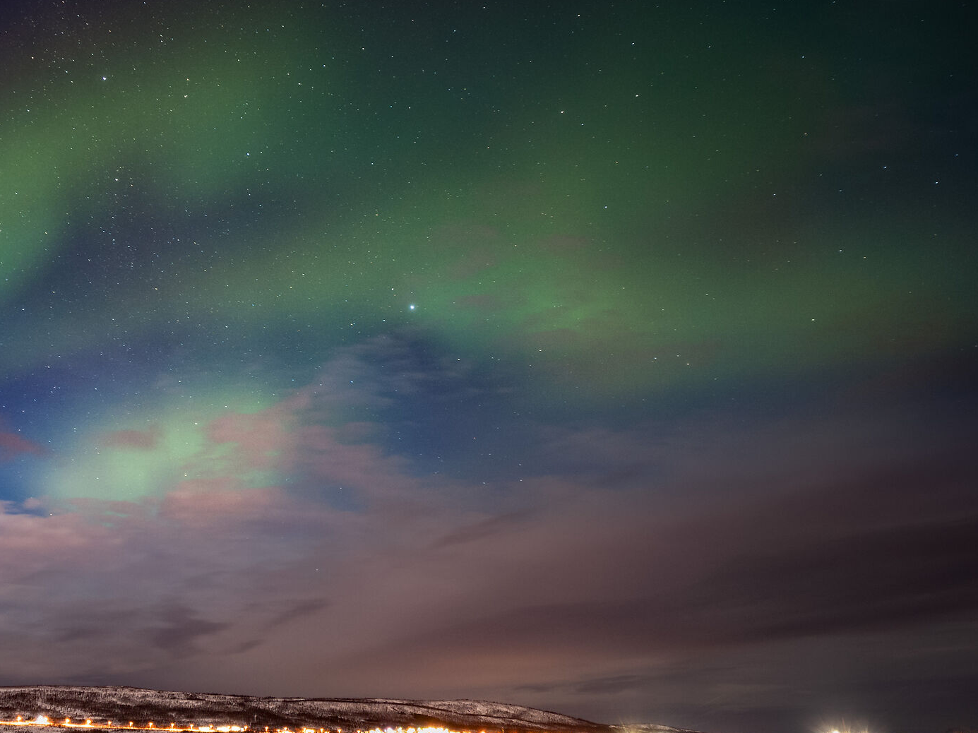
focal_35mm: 30
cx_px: 235
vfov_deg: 46.1
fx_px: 847
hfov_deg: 56.7
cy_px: 482
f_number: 2.8
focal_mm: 18
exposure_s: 20
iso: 400
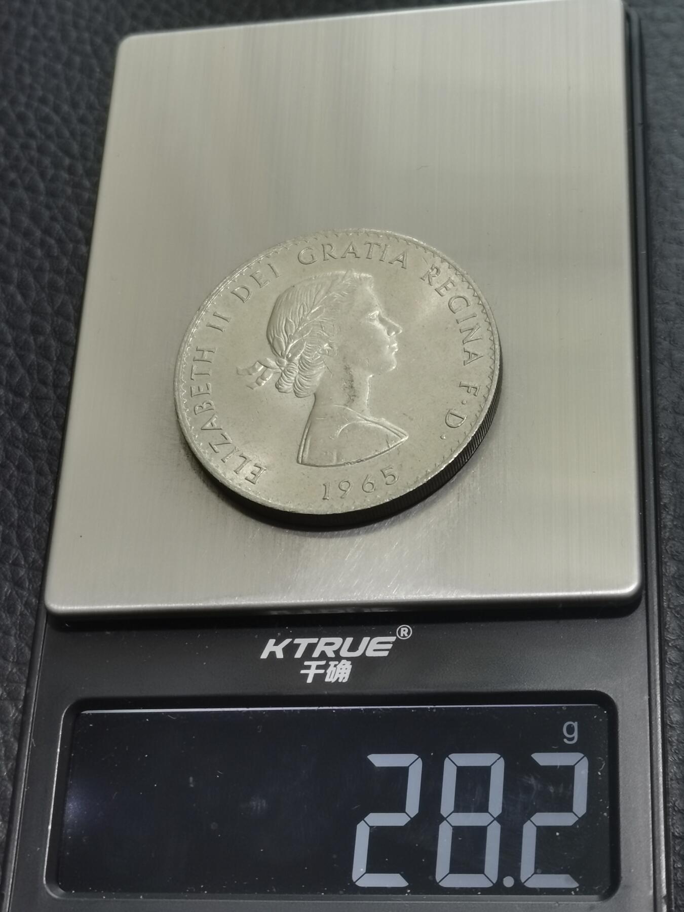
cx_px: 342
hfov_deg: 22.6
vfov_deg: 29.8
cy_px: 456
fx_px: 1713
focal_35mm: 65
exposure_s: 1/100
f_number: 1.8
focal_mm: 5.58
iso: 64
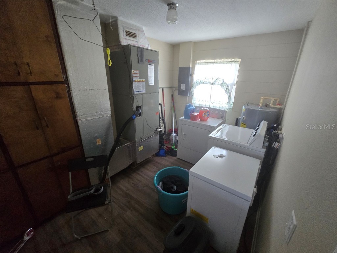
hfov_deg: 106.2
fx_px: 127
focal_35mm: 13
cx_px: 168
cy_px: 126
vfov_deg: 89.9
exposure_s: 1/60
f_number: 2.2
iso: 640
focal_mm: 2.2
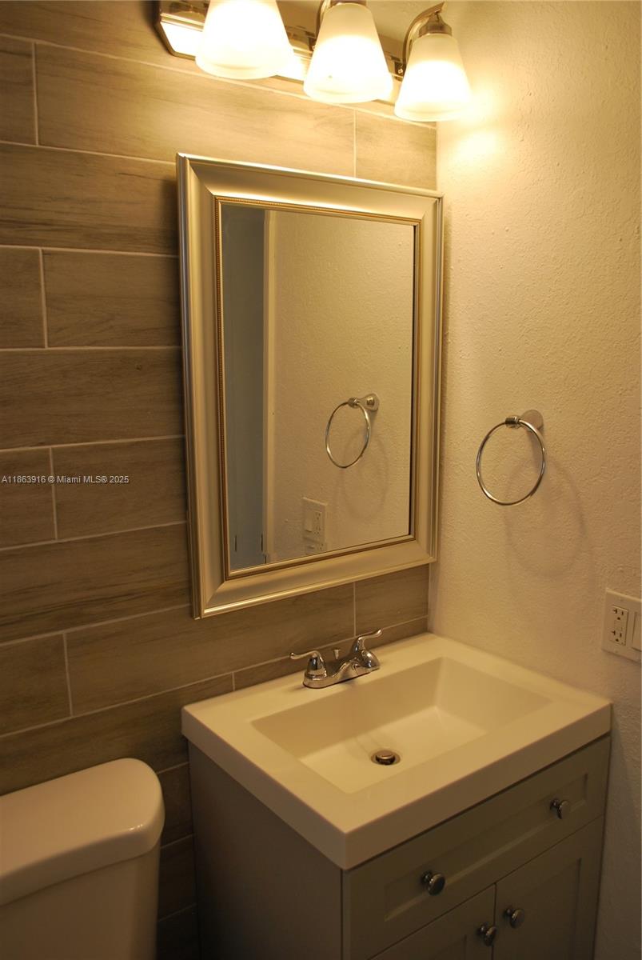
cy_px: 480
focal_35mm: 27
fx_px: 720
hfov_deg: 48.0
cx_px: 321
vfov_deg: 67.3
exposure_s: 1/80
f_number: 4.5
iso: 200
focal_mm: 18
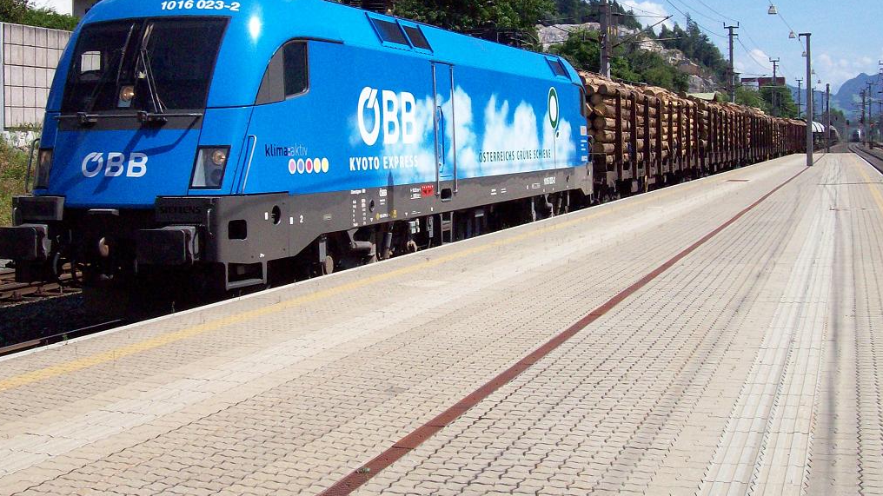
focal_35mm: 55
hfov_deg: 37.8
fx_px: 1287
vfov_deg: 21.7
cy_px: 144
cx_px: 406
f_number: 5.4
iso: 160
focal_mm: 7.6
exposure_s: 1/1401
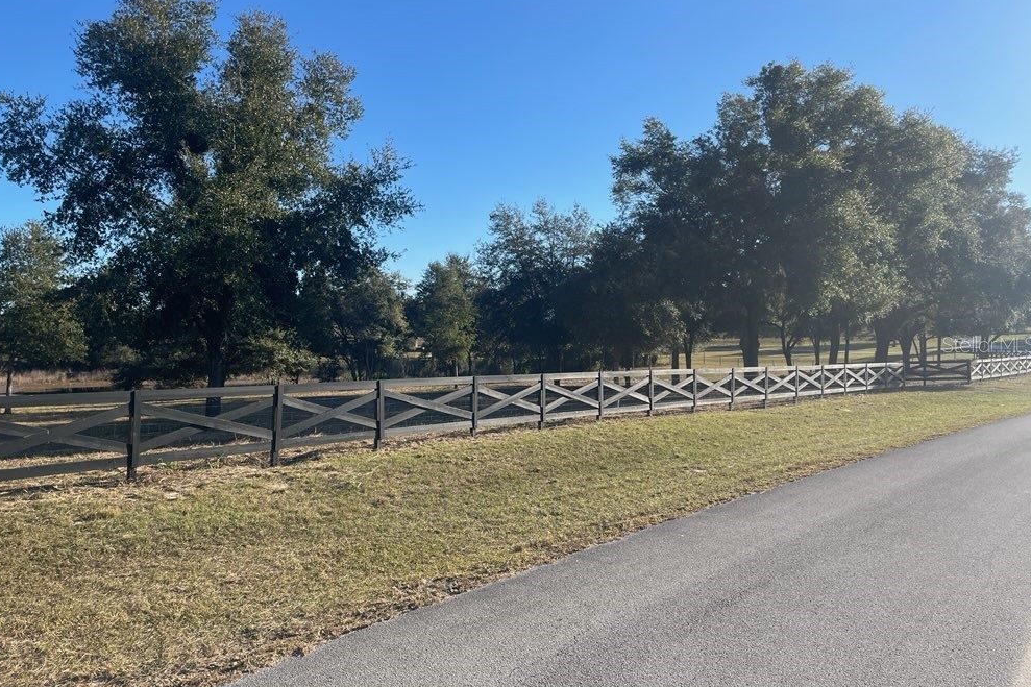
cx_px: 507
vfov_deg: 46.4
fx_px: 802
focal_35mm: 28
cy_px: 344
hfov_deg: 65.5
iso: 32
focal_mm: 4.2
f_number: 1.6
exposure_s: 1/2212
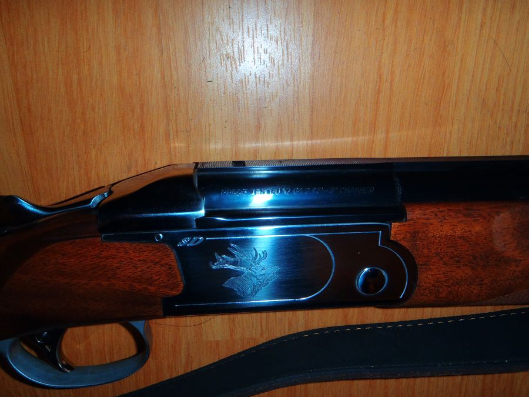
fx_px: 428
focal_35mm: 28
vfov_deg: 49.7
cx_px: 264
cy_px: 198
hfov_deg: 63.4
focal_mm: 5
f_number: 5.6
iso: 100
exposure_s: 1/30
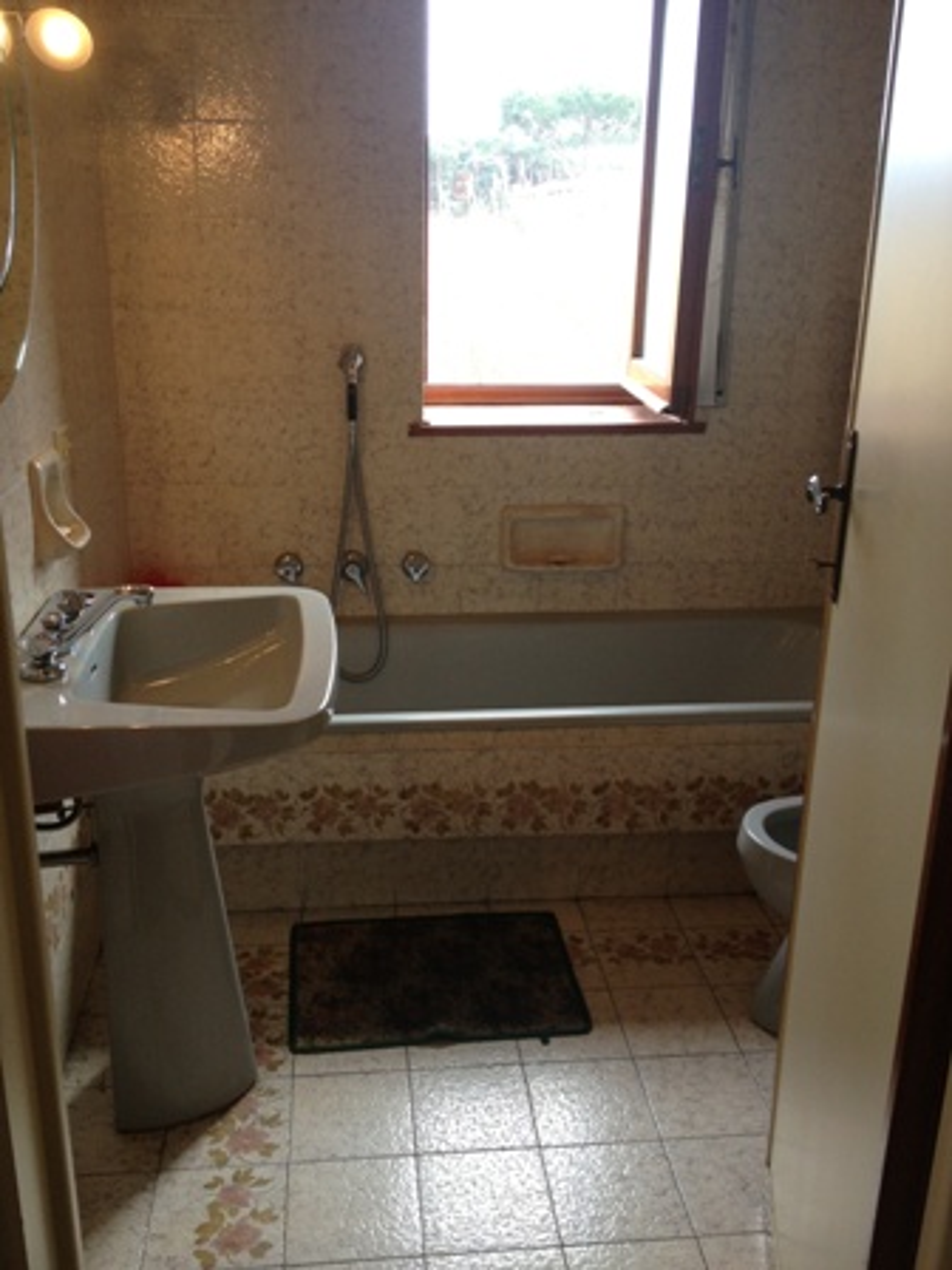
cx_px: 476
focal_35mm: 35
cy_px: 635
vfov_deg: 52.6
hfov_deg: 40.7
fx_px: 1283
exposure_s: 1/120
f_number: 2.4
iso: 80
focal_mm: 4.28
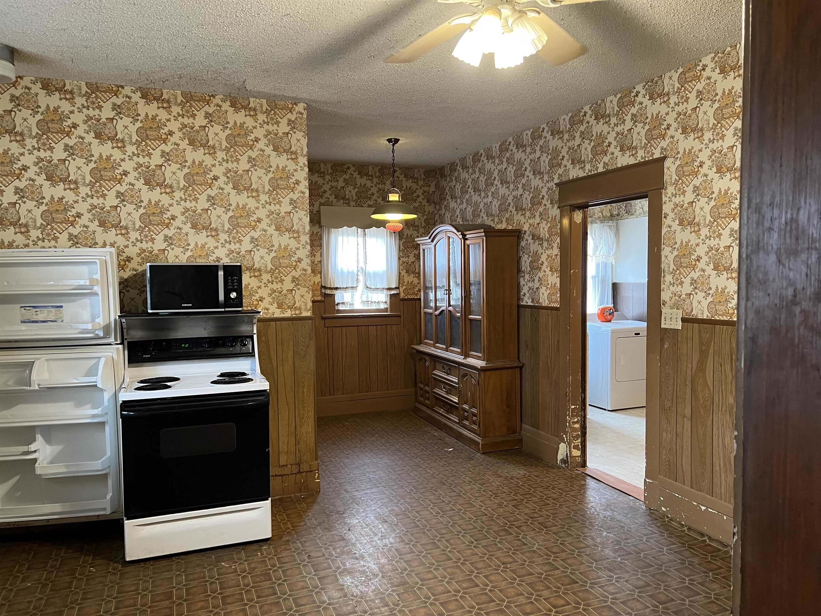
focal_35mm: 26
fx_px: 617
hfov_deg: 67.3
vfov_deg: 53.1
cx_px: 410
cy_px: 308
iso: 320
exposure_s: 1/60
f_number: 1.5
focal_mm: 5.7
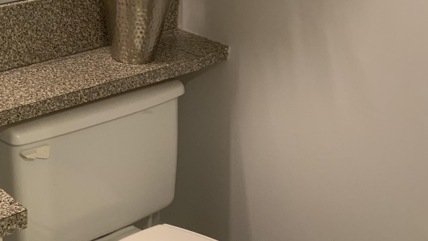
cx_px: 20
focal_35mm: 64
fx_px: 726
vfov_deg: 18.7
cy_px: 71
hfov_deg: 30.9
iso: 160
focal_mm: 3
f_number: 1.8
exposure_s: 1/60
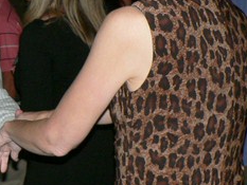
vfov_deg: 14.9
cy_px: 63
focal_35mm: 99
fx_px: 707
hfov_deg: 19.4
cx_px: 13
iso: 100
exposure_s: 1/60
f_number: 2.8
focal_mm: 6
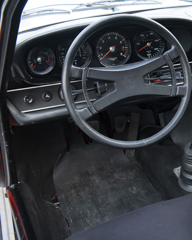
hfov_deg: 29.4
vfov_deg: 37.3
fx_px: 355
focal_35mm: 50
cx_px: 159
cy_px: 120
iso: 1000
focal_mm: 35
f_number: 6.3
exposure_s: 1/60
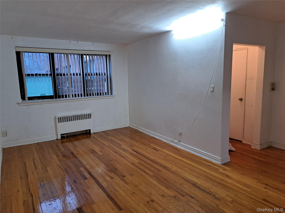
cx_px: 142
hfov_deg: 71.6
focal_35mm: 24
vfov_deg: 56.8
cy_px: 106
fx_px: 198
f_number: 1.8
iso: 125
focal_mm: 5.23
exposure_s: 1/60
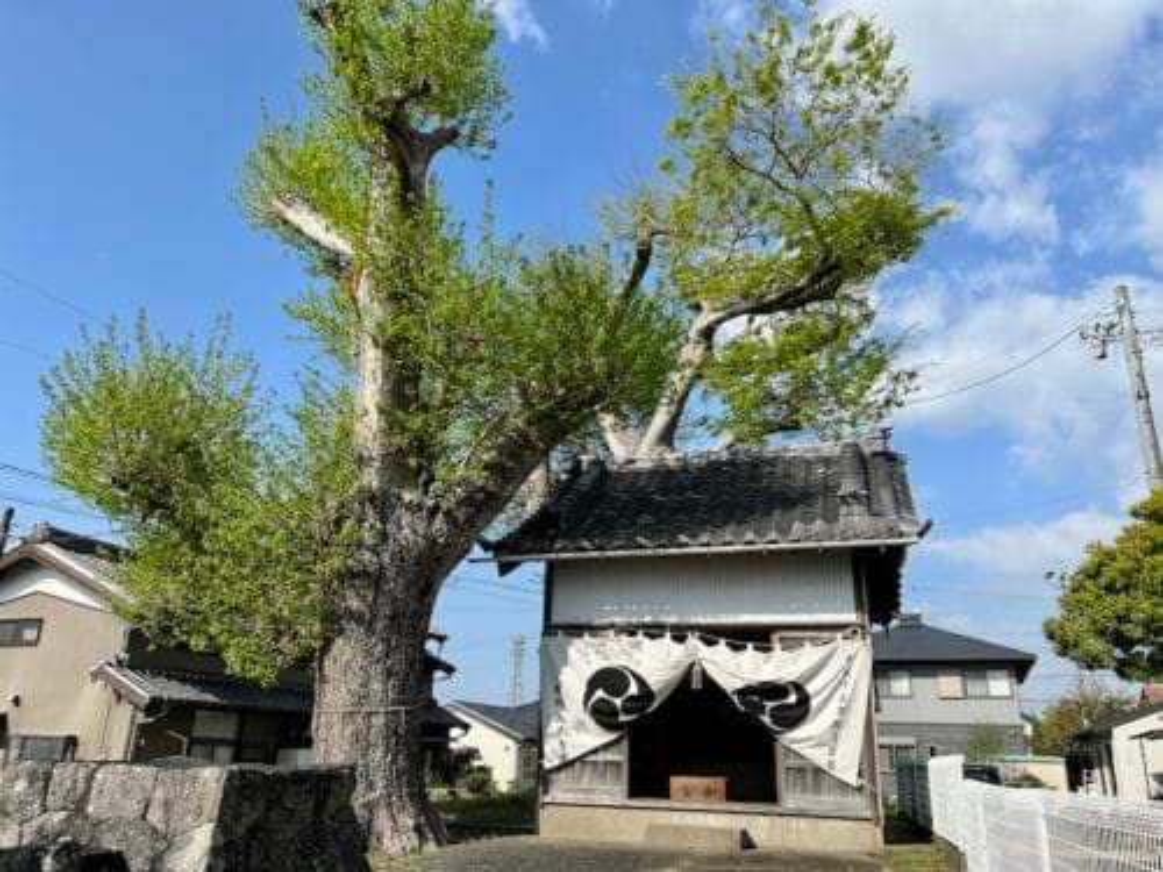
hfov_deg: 67.3
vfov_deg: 53.1
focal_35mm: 26
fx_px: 874
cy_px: 436
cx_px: 582
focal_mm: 5.7
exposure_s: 1/3571
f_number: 1.5
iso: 50
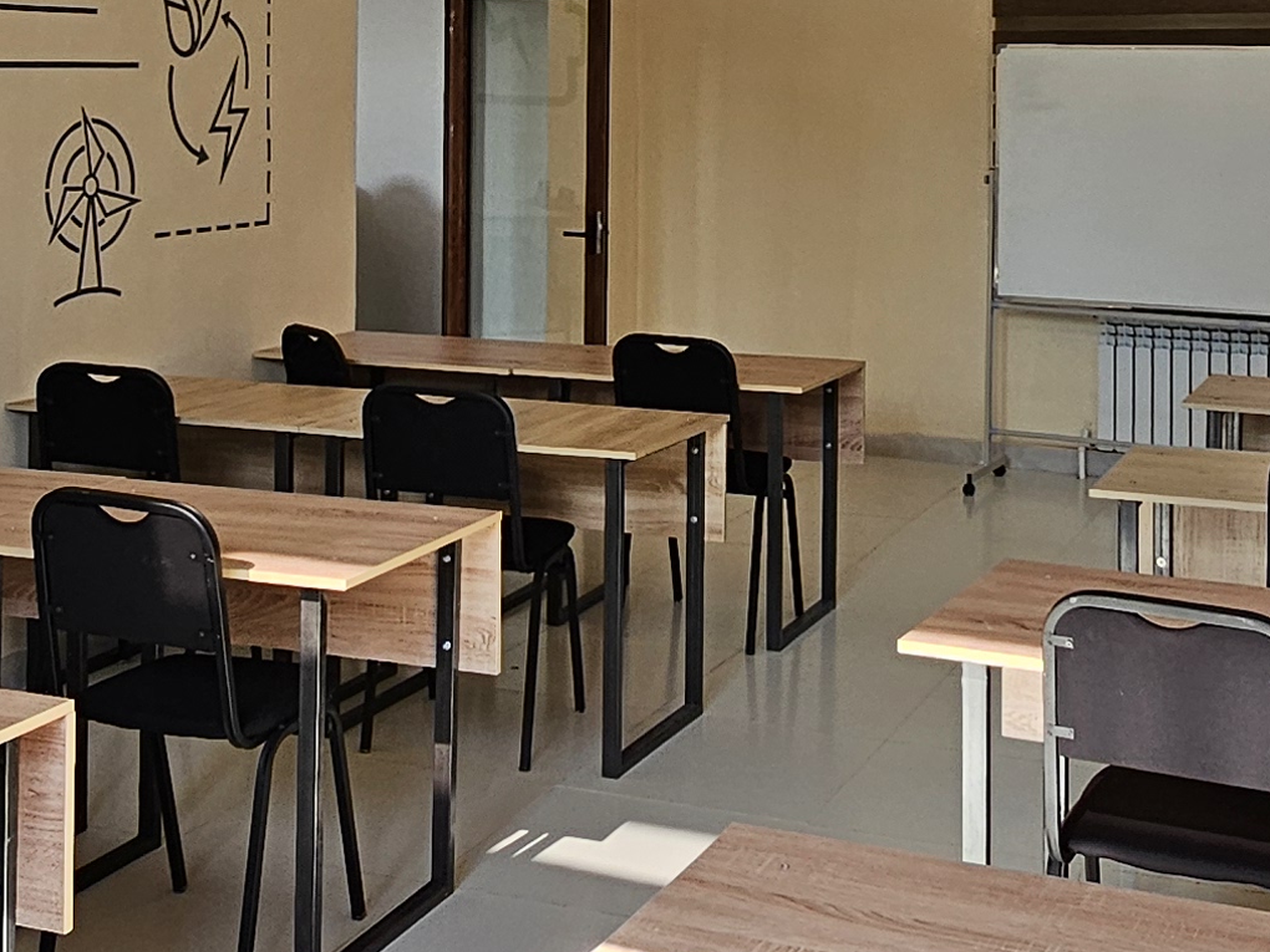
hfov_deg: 37.5
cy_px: 25
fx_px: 1871
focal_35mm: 51
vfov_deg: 27.1
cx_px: 690
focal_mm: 2.2
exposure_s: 1/120
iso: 50
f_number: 2.2
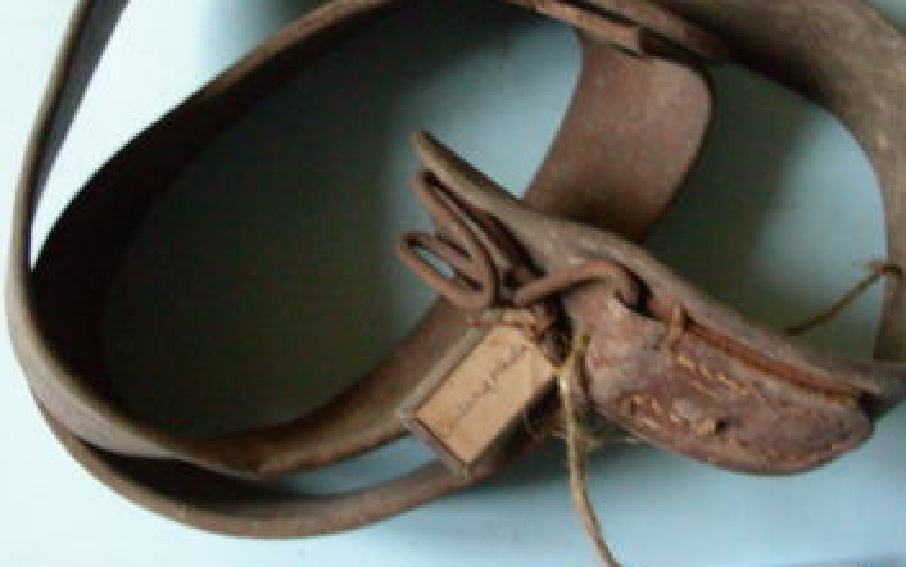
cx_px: 508
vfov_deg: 22.7
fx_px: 1408
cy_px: 201
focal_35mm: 57
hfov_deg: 35.6
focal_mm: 6.3
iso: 400
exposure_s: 1/36.1
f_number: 3.5
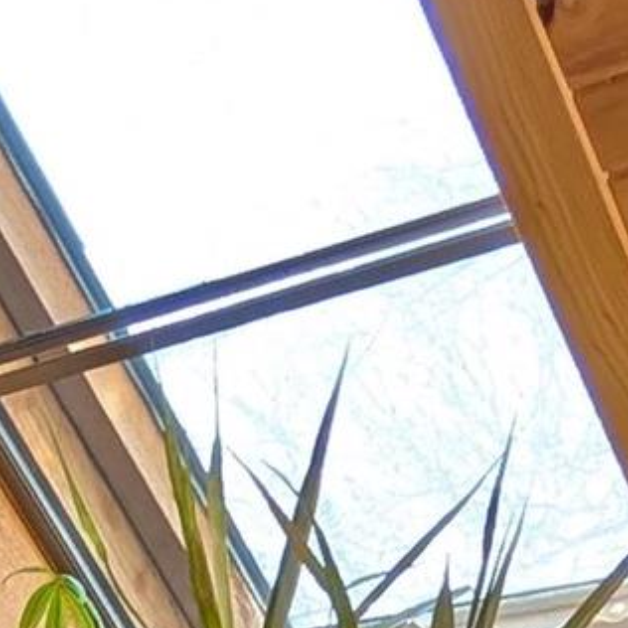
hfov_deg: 13.9
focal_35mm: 103
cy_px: 1562
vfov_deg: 12.6
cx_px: -682
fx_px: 2114
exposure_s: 1/145
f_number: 1.7
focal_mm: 2.02
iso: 61
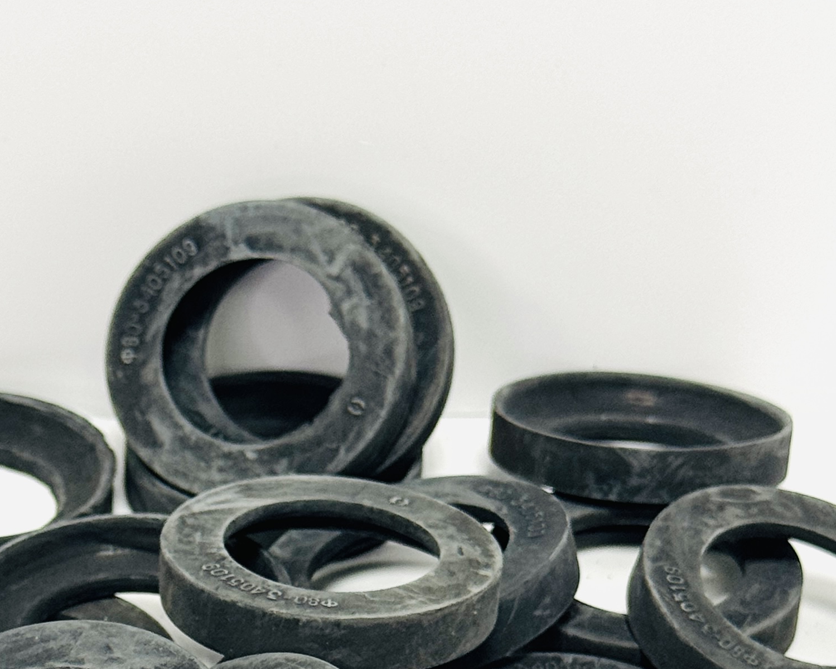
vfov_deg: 12.0
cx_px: 216
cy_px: 805
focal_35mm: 126
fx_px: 3117
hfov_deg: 15.2
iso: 64
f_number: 1.78
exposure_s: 1/100
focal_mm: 6.76
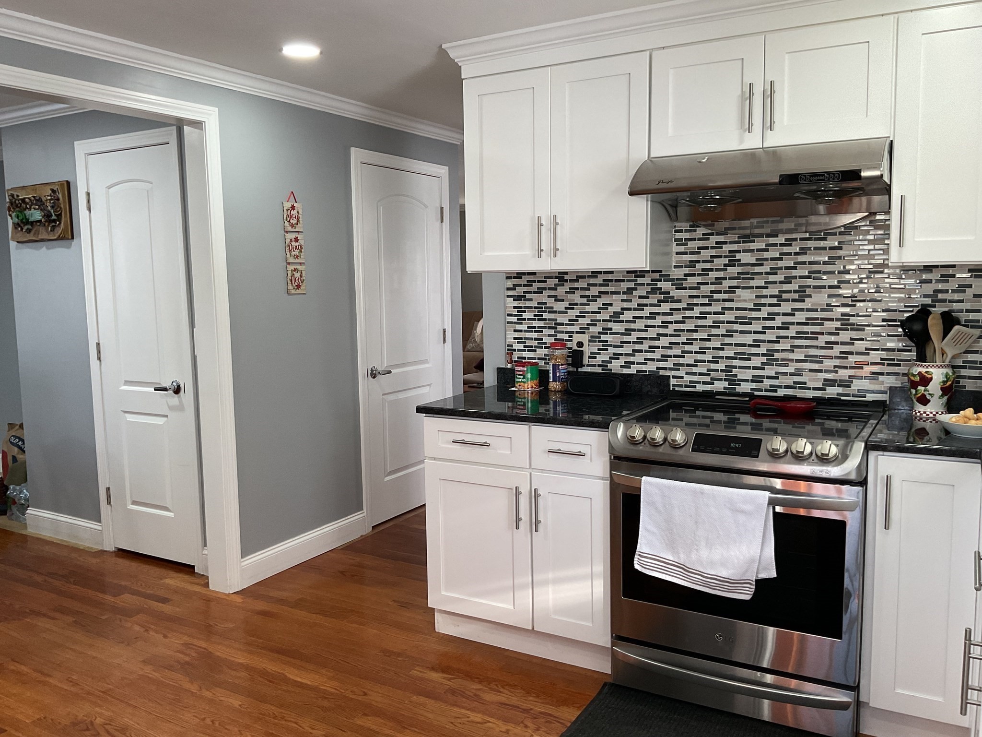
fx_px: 823
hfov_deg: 61.7
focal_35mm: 29
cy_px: 368
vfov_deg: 48.2
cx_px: 491
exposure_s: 1/60
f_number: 1.8
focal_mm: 3
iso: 64
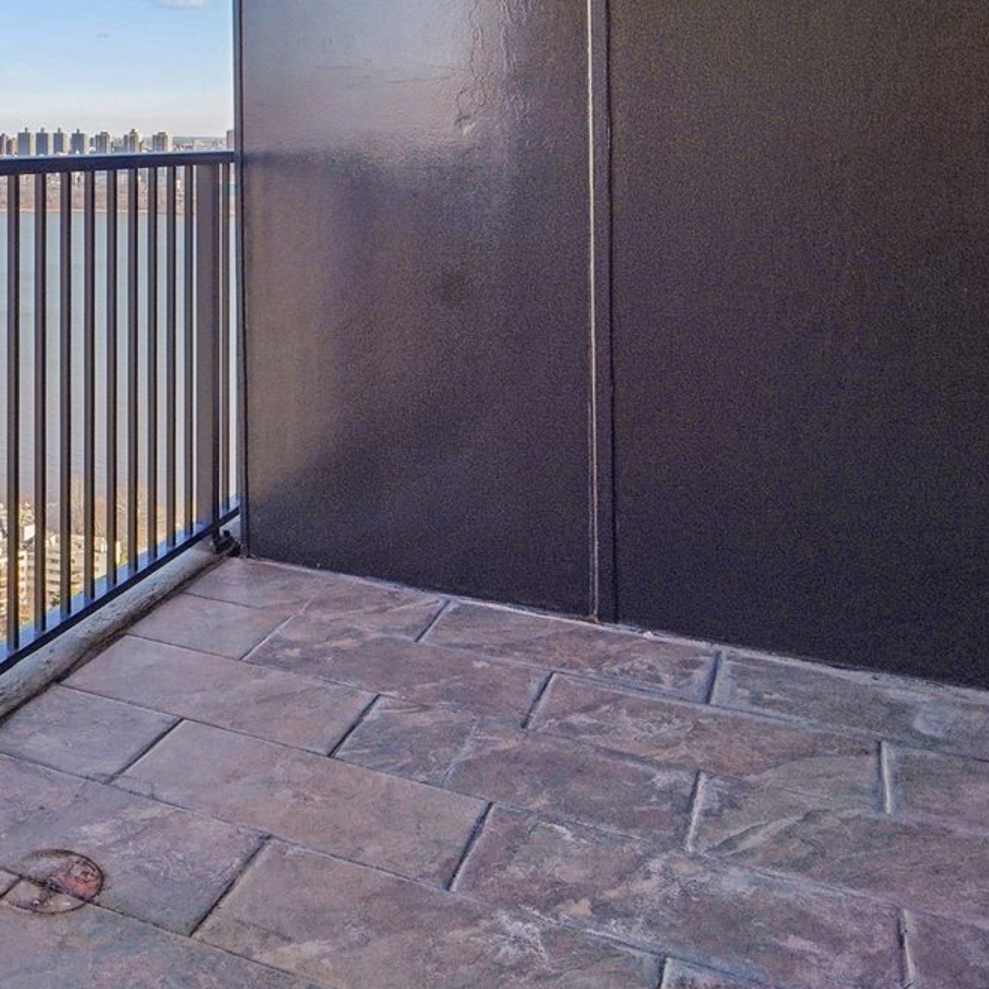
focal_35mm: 37
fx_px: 1196
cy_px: 121
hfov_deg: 41.2
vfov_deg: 41.7
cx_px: 90
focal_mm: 14
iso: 400
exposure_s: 1/400
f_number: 8
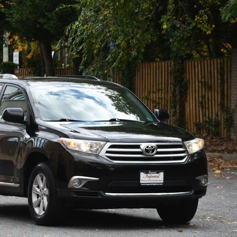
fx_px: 1418
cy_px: 118
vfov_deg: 9.6
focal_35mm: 183
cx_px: 70
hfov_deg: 9.5
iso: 200
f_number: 7.1
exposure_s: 1/250
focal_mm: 95
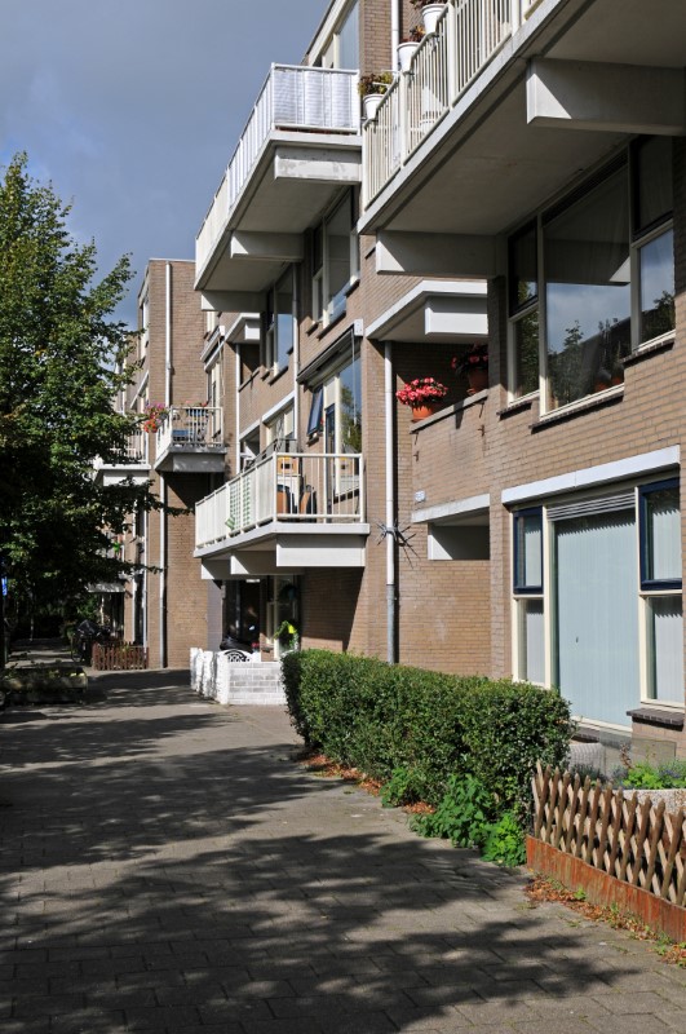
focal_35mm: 48
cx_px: 343
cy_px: 517
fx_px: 1376
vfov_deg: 41.2
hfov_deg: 28.0
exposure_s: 1/1600
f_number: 5.6
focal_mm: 32
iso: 200
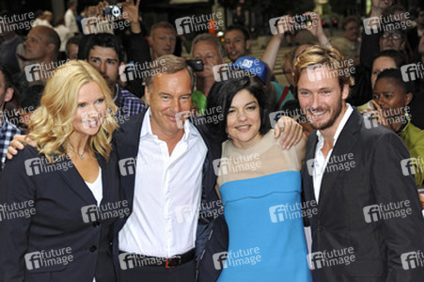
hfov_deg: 24.8
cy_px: 141
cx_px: 212
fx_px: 965
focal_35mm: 82
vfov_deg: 16.6
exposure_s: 1/160
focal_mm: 82
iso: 400
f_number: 6.3
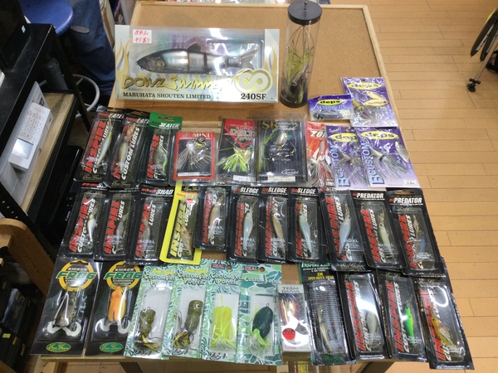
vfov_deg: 45.4
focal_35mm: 31
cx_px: 249
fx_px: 446
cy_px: 186
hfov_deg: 58.4
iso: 25
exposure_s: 1/30
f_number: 2.4
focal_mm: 3.3
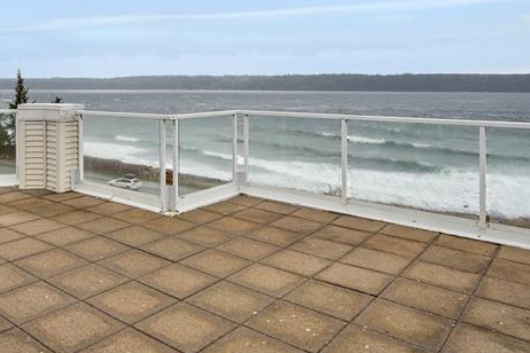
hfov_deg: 58.3
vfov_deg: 40.9
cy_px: 81
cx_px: 157
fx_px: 456
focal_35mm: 31
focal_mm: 14
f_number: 7.1
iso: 250
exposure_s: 1/60
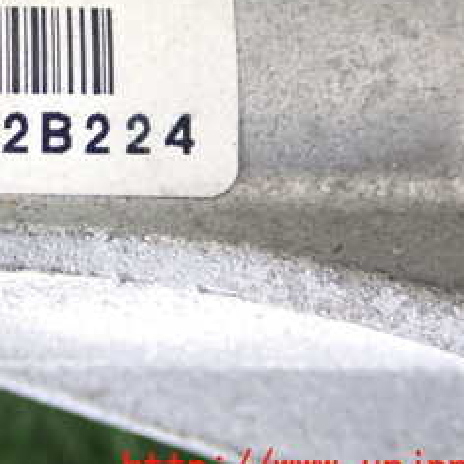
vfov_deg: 42.5
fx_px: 546
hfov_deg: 39.3
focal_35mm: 36
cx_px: -24
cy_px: 53
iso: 1000
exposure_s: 1/50
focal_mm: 2.9
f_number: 3.3
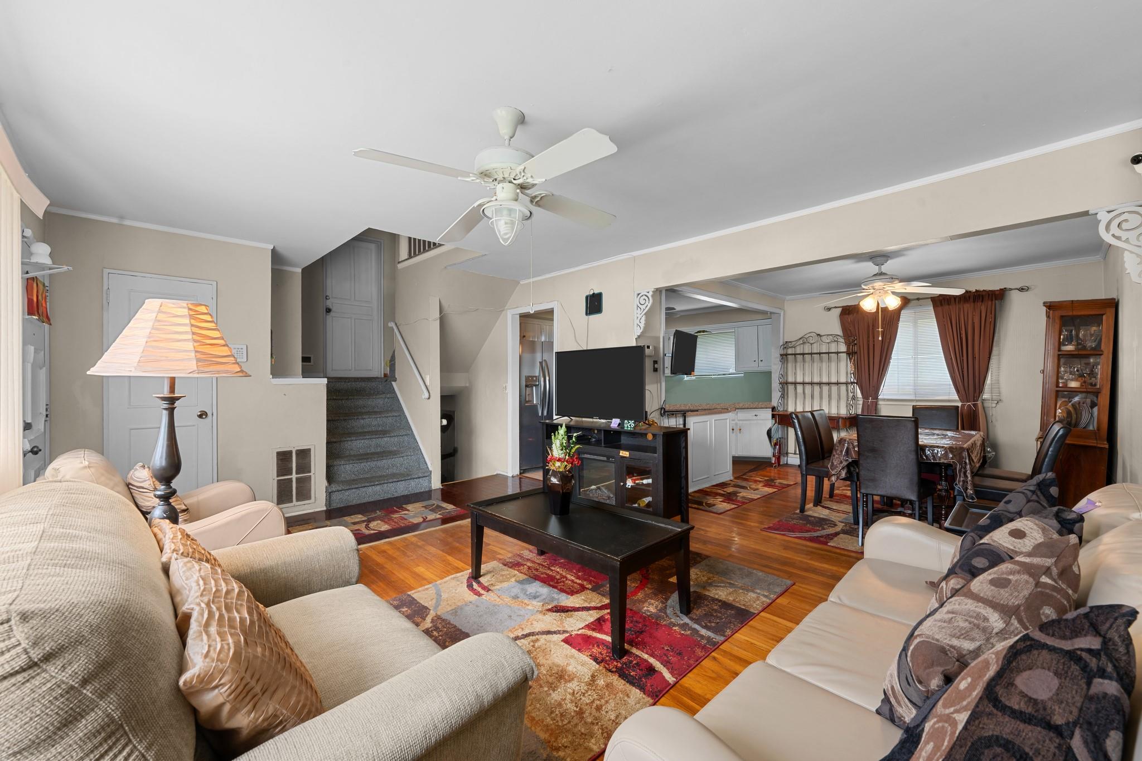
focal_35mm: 14
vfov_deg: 81.2
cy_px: 380
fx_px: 444
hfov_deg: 104.3
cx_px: 571
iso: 400
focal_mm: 14
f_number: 10
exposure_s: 1
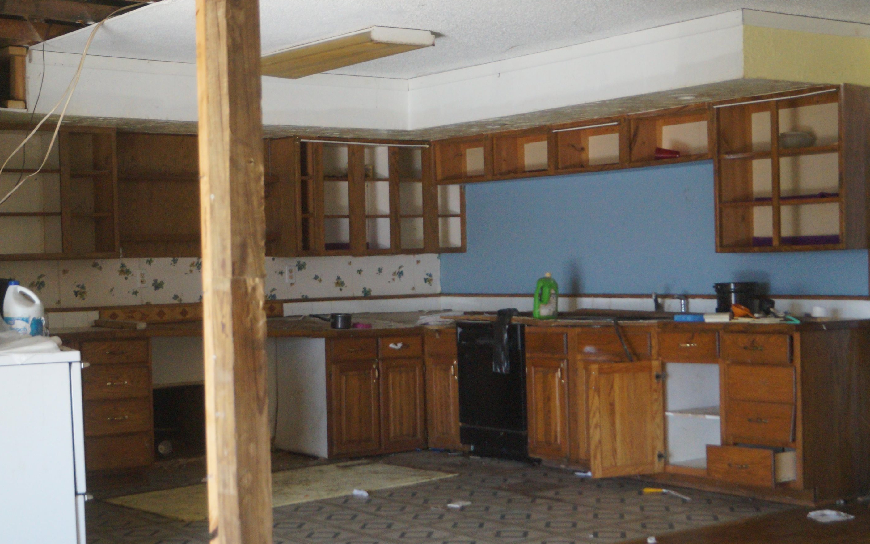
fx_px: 1186
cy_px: 302
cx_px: 417
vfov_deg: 25.8
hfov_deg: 40.3
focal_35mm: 50
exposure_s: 1/160
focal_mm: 30
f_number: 4.5
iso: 2500
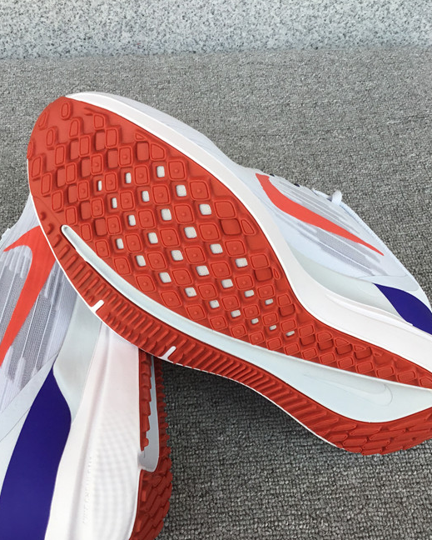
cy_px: 278
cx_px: 226
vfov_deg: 43.8
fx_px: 671
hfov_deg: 35.7
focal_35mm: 42
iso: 25
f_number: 2.4
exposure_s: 1/339
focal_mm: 3.3
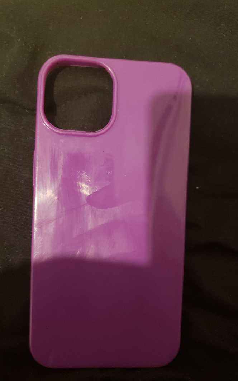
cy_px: 193
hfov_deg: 44.5
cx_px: 111
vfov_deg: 66.5
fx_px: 291
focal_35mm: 28
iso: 400
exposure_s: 1/10
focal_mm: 4.3
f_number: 1.5
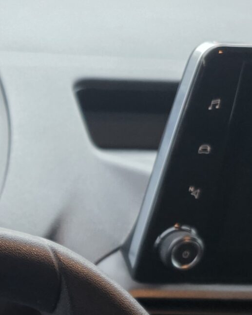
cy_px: 358
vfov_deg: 20.4
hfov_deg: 15.3
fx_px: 830
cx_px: -179
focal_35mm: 89
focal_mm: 6.25
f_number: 1.7
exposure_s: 1/100
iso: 1000
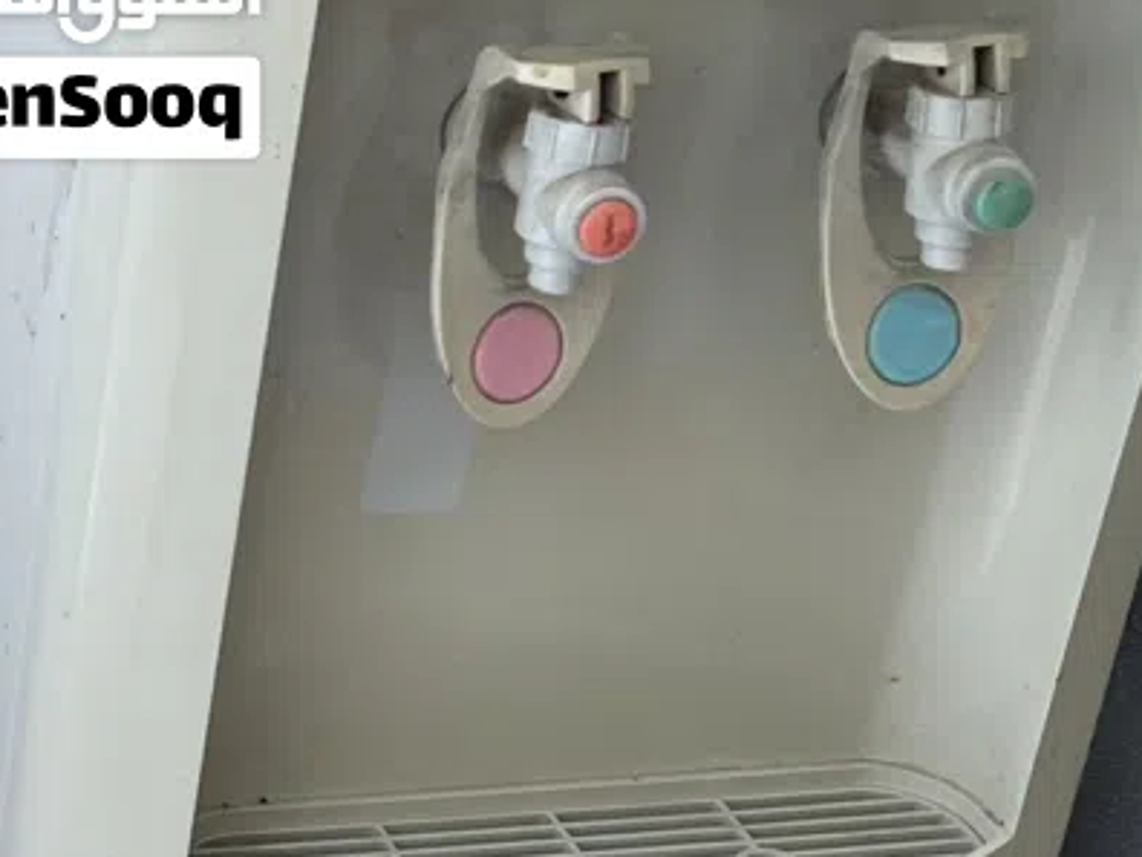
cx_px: 695
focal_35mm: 42
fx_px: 1386
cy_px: 574
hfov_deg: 44.5
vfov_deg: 34.0
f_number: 1.5
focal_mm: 5.7
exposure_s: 1/121
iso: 100
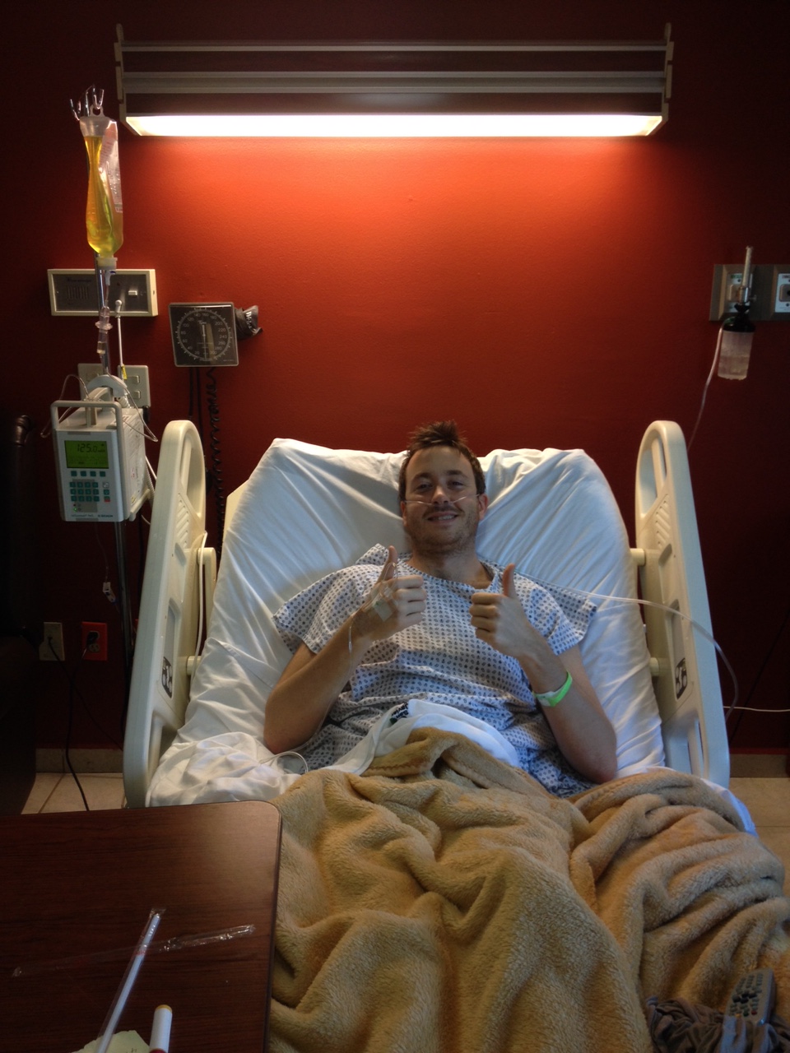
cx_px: 395
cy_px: 526
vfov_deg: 52.6
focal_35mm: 35
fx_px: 1065
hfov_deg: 40.7
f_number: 2.4
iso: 50
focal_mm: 4.28
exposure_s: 1/26
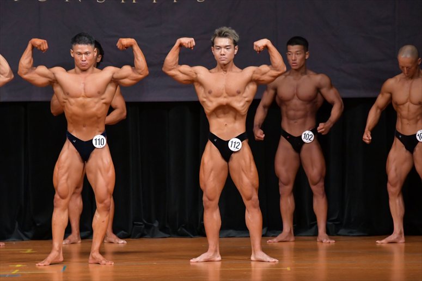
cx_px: 211
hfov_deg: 7.2
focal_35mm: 285
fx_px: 3339
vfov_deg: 4.8
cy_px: 140
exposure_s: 1/400
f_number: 5.6
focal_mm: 190
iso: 5000
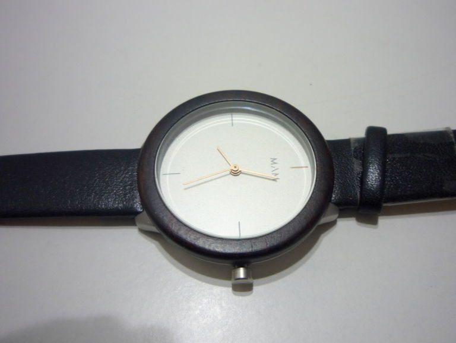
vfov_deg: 44.2
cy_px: 172
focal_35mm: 32
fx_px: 422
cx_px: 228
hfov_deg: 56.8
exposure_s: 1/30
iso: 125
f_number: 3.3
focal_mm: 5.2
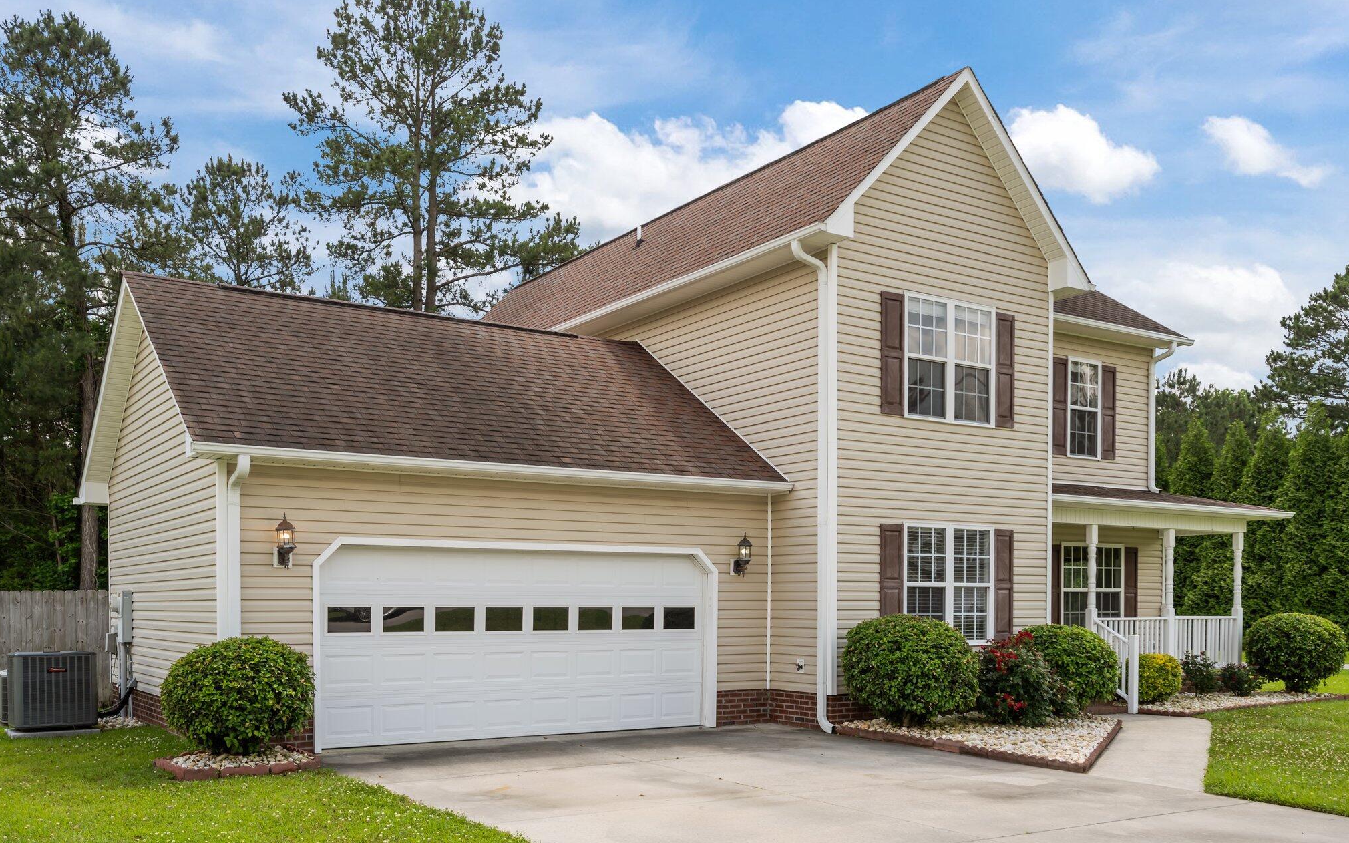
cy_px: 444
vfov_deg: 40.6
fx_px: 1140
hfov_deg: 61.2
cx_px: 671
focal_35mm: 31
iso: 64
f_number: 7.1
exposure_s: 1/160
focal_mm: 30
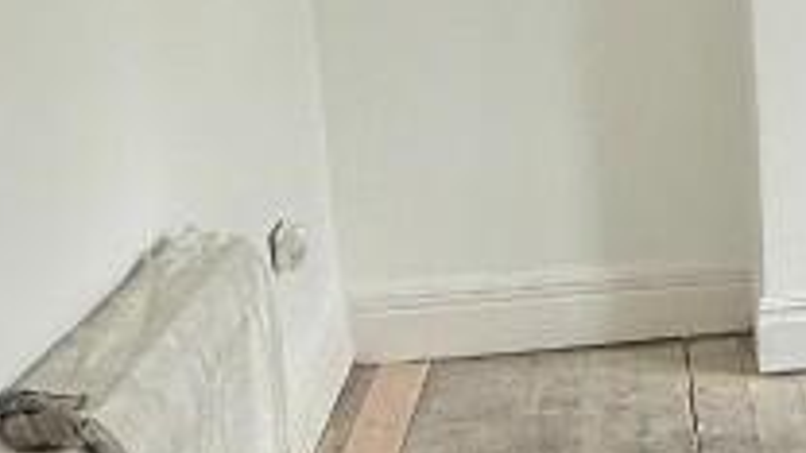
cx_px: 1008
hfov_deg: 25.0
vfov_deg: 16.0
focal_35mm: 75
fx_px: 1603
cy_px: 105
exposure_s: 1/99
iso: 50
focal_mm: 2.22
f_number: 2.2
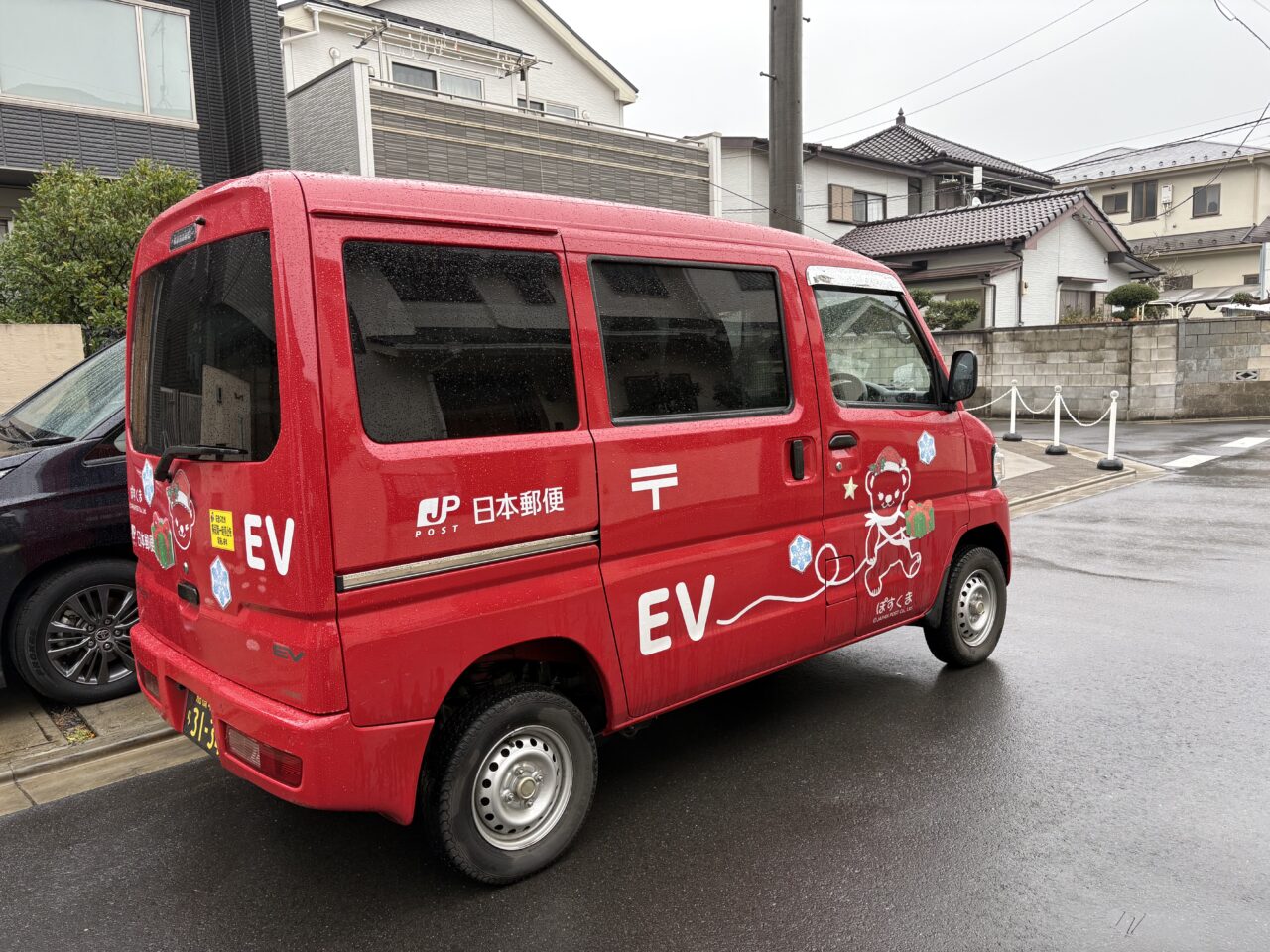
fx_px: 954
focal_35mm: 26
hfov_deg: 67.3
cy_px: 476
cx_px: 635
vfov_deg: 53.1
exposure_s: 1/192
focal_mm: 5.96
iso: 40
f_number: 1.6
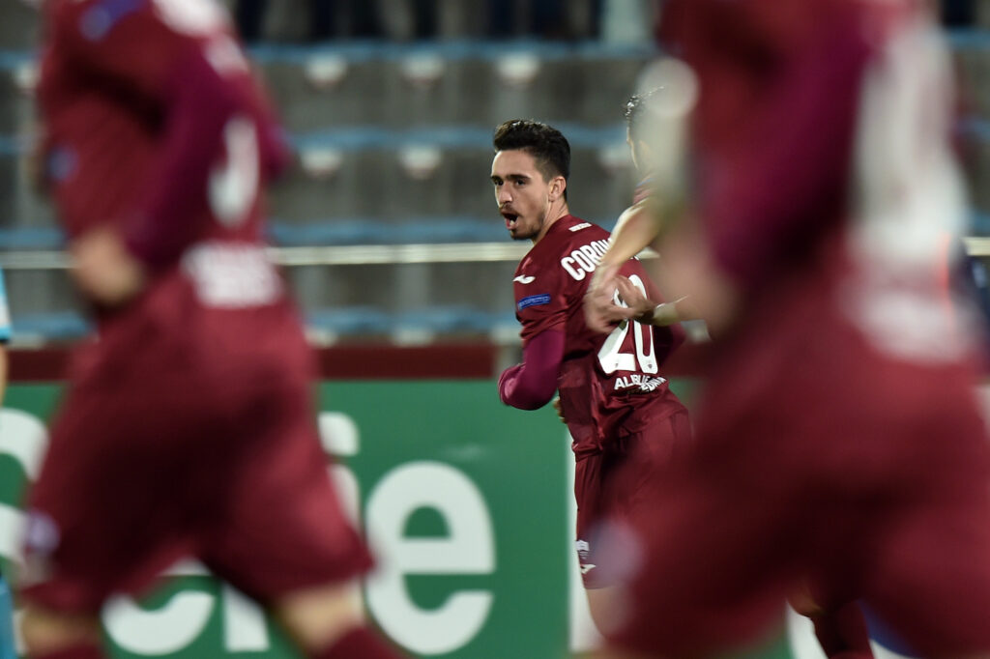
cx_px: 495
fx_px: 15119
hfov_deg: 3.8
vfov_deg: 2.5
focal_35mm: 550
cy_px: 330
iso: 1000
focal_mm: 550
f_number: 5.6
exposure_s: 1/200
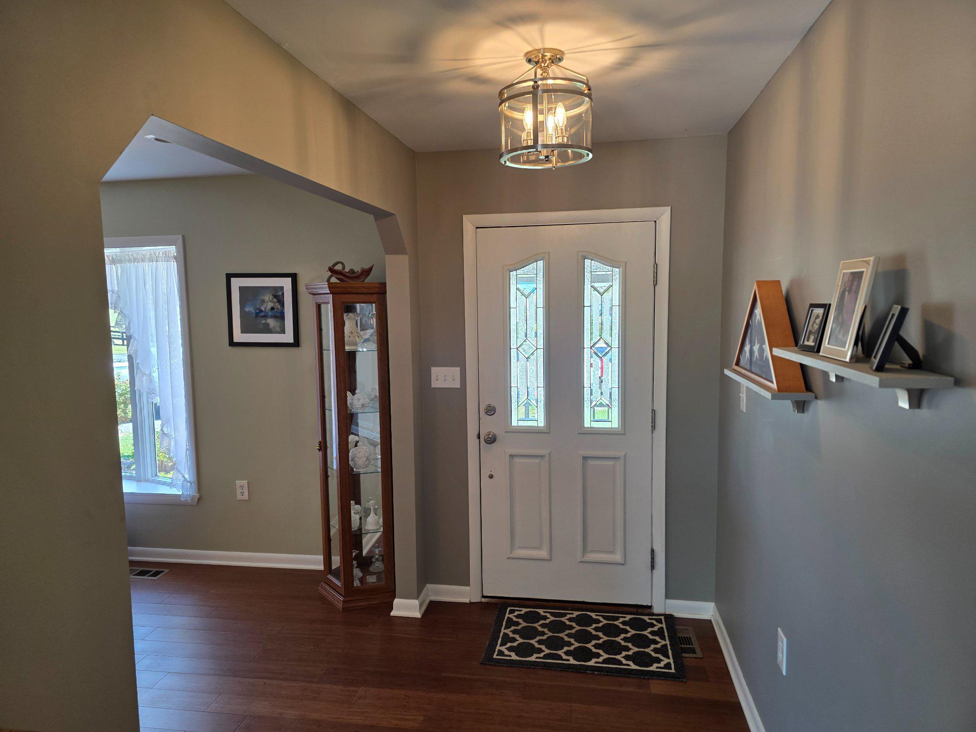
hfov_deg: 73.9
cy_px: 366
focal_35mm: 23
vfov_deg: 58.9
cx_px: 488
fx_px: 648
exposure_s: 1/120
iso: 100
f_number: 1.7
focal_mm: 6.3
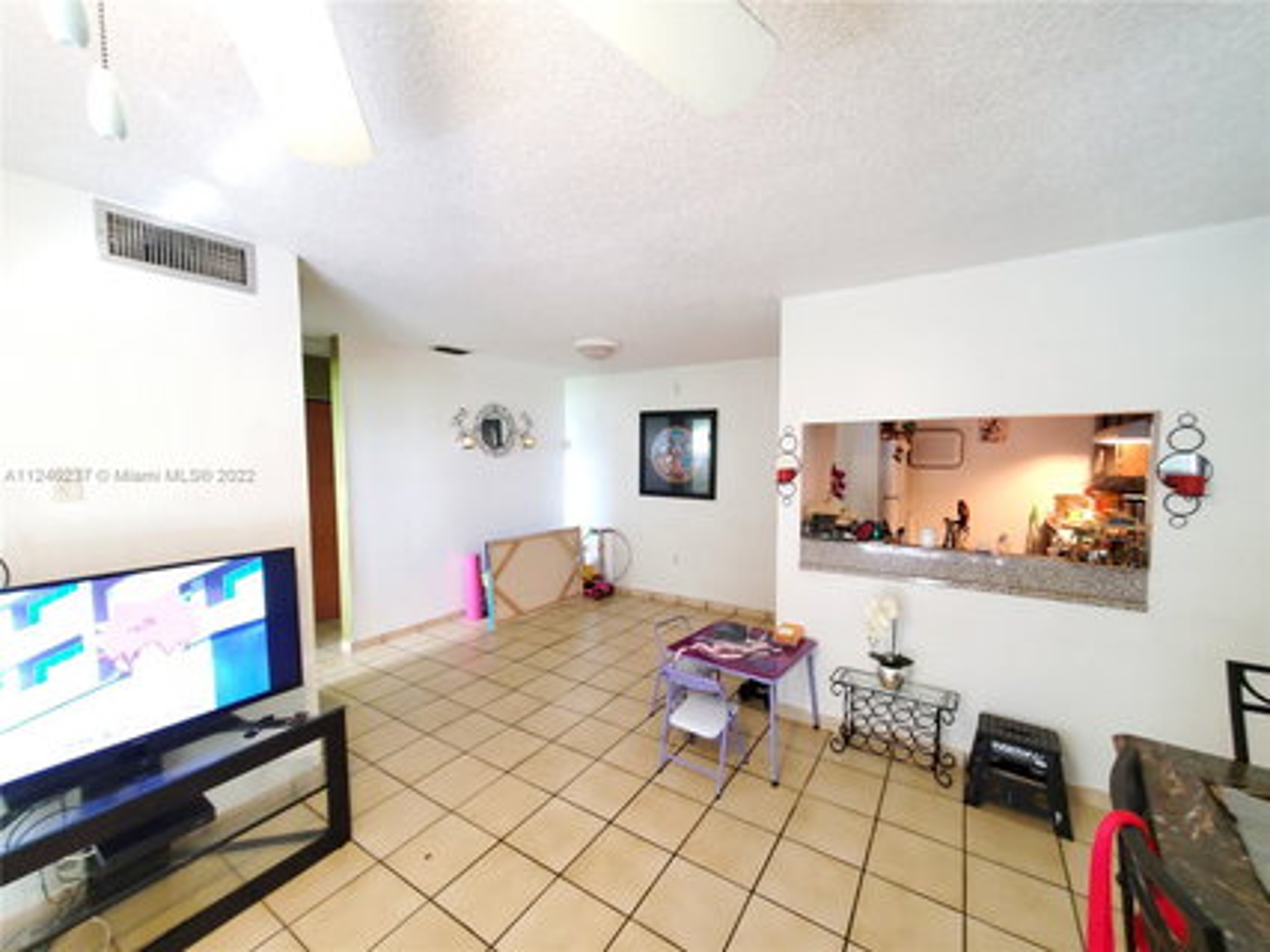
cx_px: 635
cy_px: 476
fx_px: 477
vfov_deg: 89.9
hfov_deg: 106.2
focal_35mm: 13
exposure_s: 1/11
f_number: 2.2
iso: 800
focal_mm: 1.8
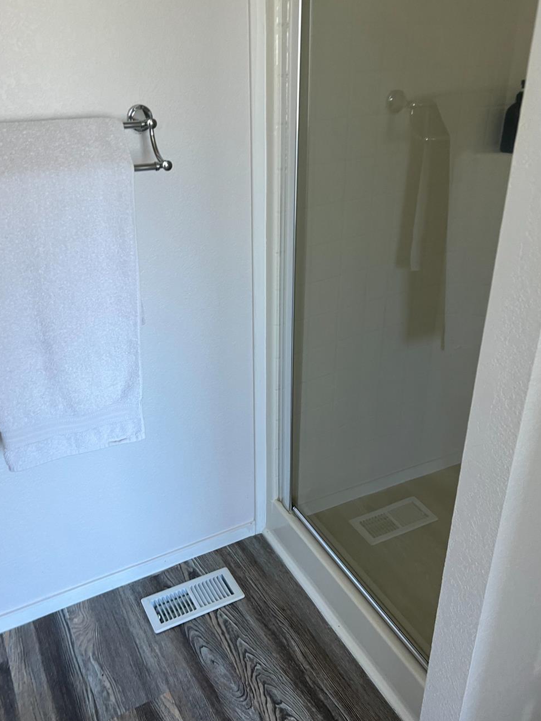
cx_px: 247
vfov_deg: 60.0
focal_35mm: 30
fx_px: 625
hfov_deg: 46.7
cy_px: 352
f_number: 1.5
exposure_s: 1/60
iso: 100
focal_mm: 5.7
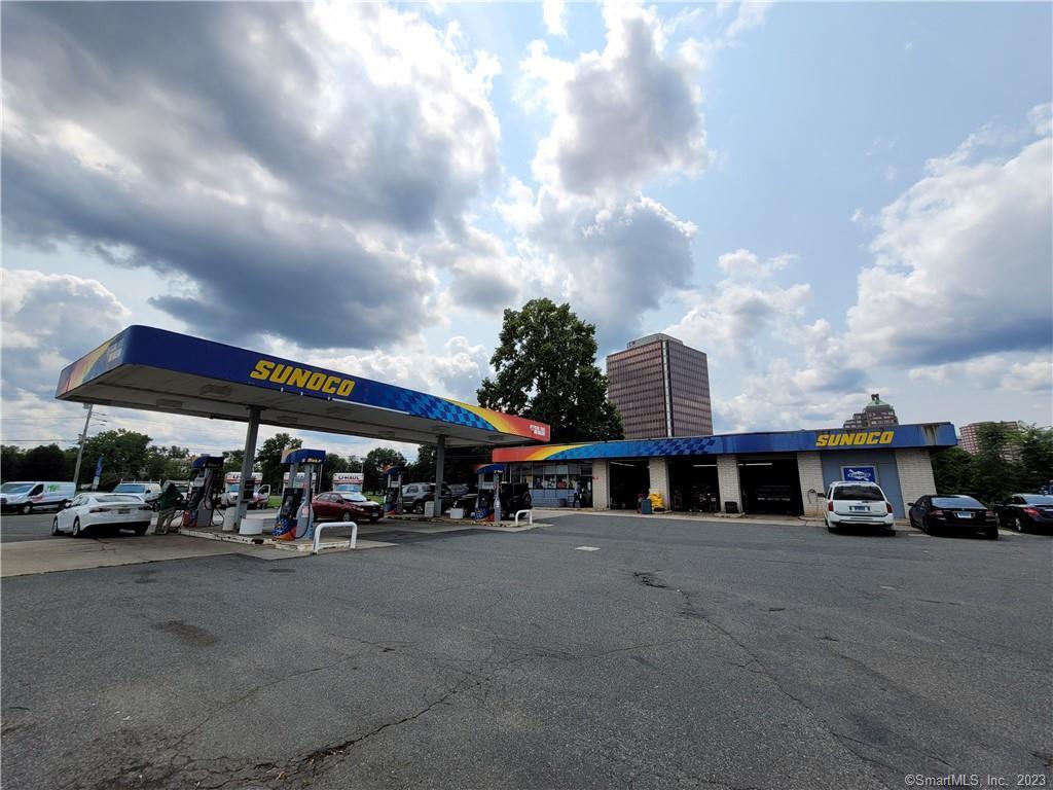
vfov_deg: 89.9
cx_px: 526
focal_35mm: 13
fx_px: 395
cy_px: 395
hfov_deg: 106.2
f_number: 2.2
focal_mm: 2.2
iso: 64
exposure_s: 1/3033
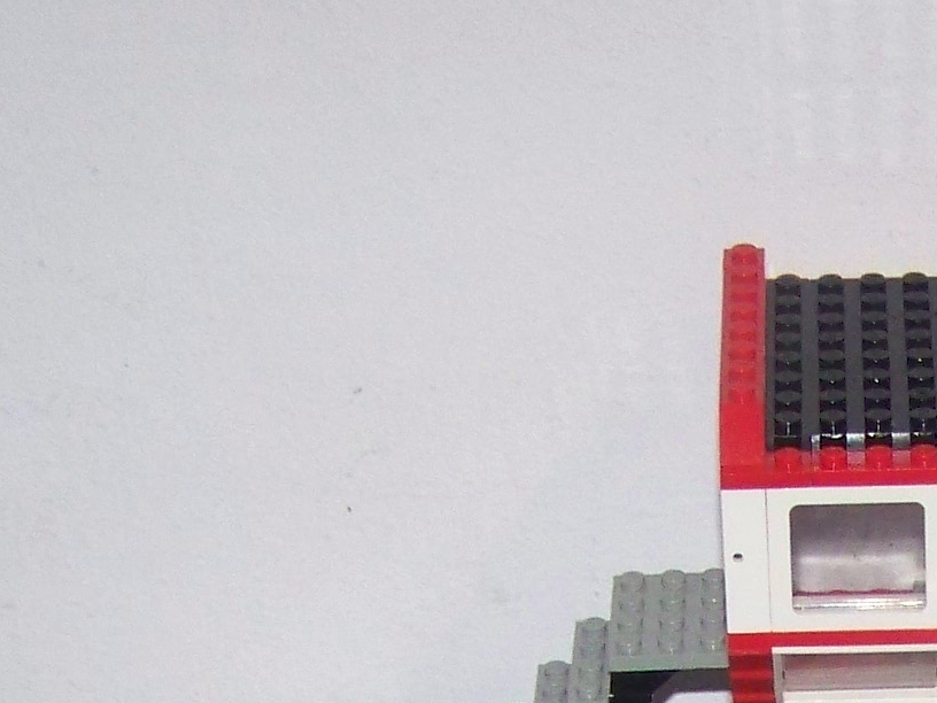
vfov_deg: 9.8
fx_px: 3871
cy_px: 1306
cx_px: 927
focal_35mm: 143
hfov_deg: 13.6
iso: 200
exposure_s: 1/30
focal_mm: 6.3
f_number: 2.8
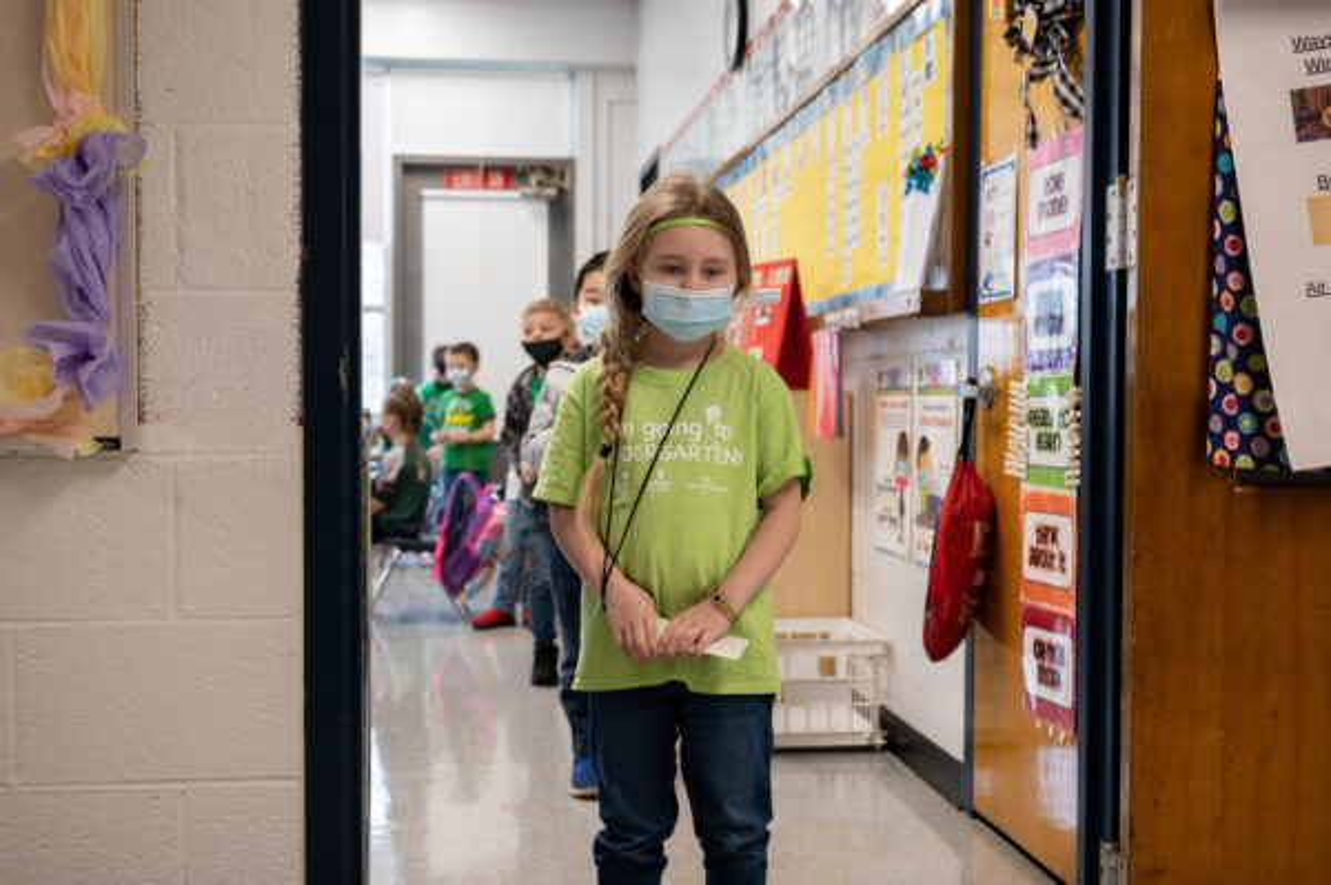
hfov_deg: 46.4
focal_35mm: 42
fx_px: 1552
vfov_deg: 31.8
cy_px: 442
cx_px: 666
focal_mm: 42
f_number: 4
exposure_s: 1/125
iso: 400
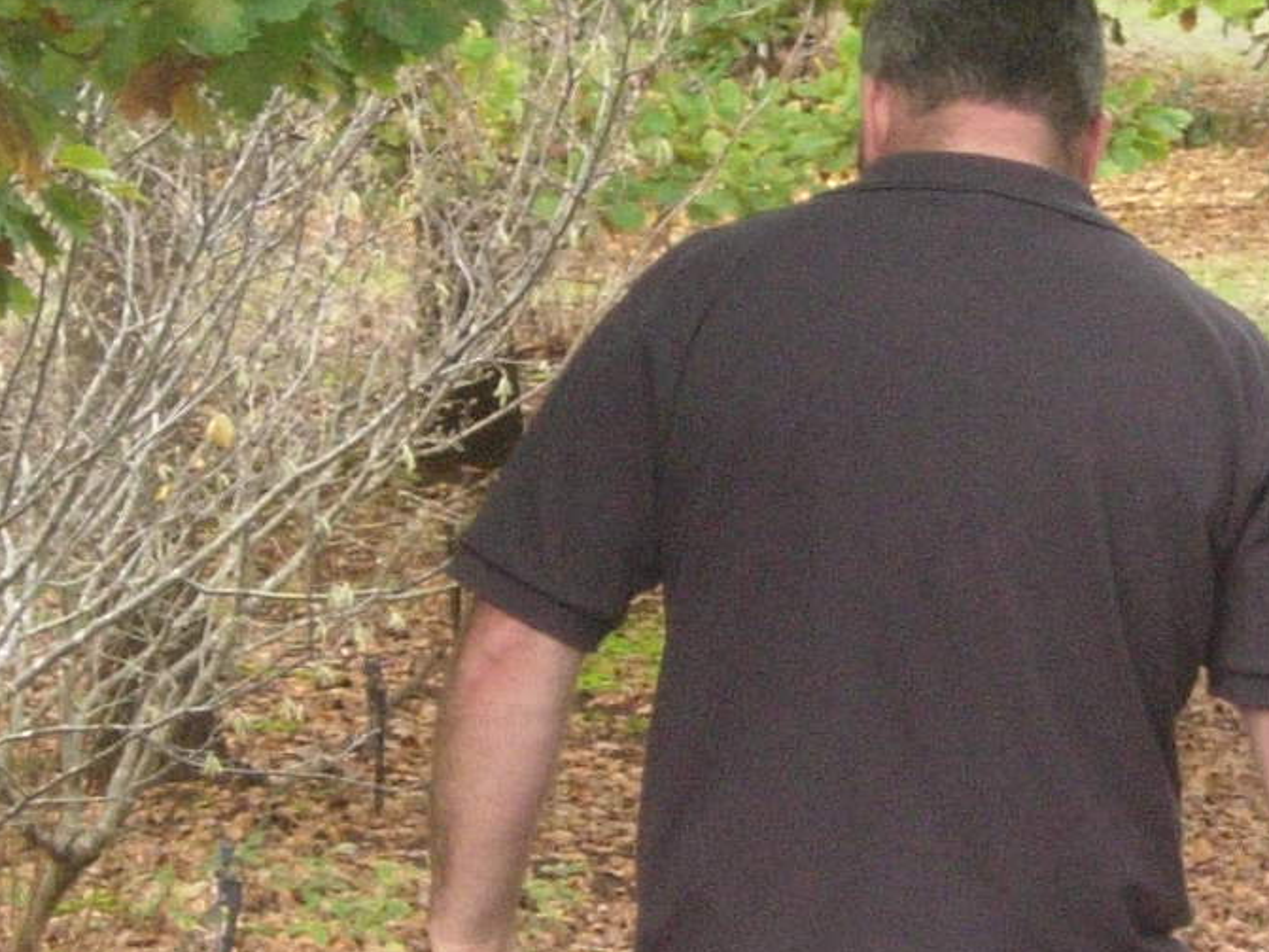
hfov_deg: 7.1
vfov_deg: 5.3
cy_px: 424
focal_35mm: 278
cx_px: 930
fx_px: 10189
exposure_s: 1/82.9
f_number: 3.7
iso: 200
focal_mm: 14.9
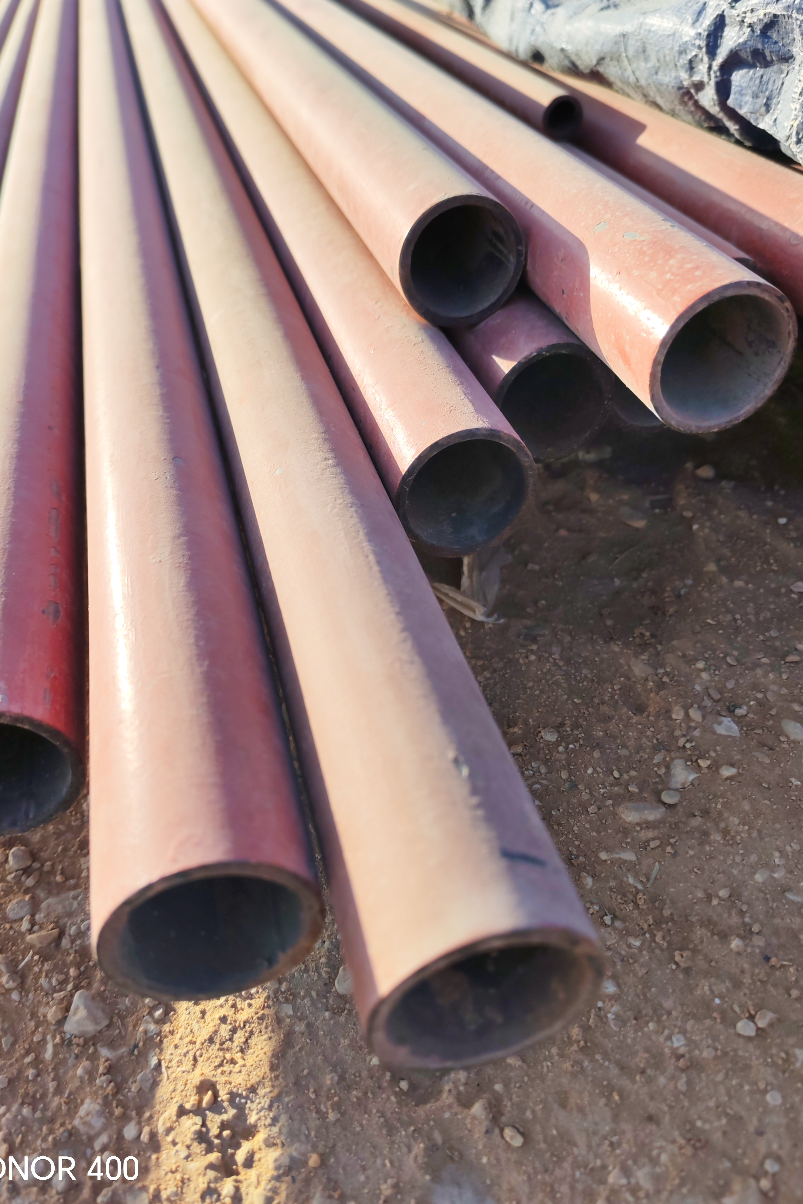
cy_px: 596
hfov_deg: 44.9
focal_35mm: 29
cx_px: 380
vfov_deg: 63.7
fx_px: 970
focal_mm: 6.12
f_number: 1.9
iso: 50
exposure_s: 1/440
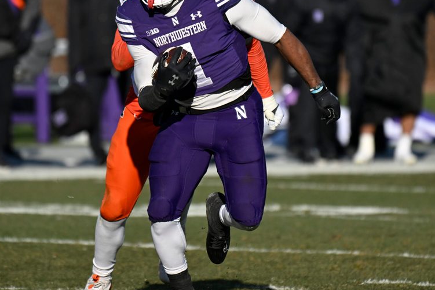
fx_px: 9885
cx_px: 227
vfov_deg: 1.7
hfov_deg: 2.5
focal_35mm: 818
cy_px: 99
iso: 400
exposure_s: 1/2000
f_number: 6.3
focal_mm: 600
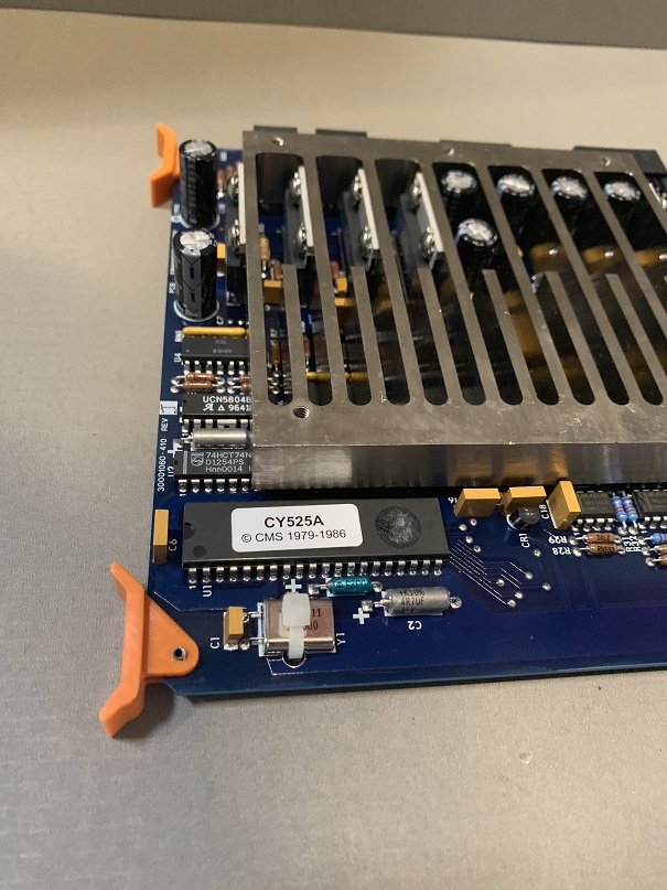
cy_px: 445
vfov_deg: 67.3
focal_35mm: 26
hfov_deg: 53.1
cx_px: 334
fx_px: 668
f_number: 1.8
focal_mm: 4.25
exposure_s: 1/30
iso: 500
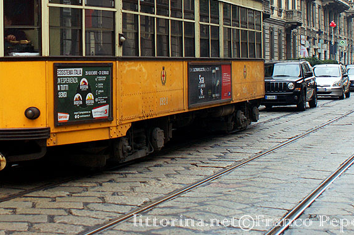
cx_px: 59
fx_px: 806
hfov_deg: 24.3
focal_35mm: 82
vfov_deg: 16.4
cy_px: 23
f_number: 3.5
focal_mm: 30
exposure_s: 1/320
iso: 400
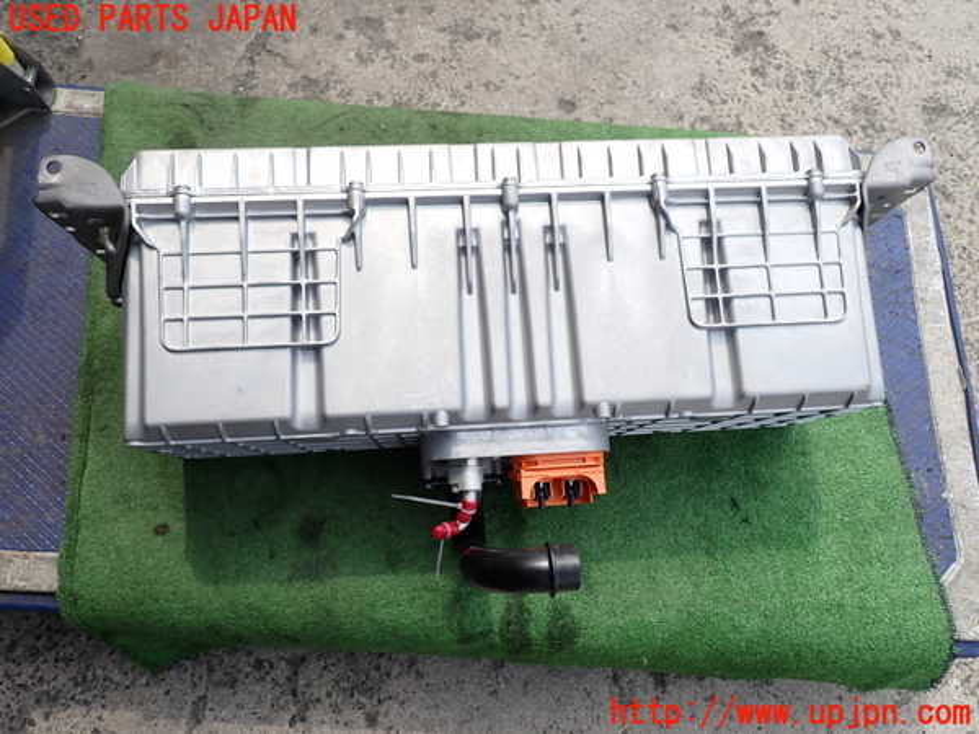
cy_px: 367
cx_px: 490
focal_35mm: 25
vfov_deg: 54.9
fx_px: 707
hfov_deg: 69.4
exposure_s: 1/800
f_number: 2.8
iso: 100
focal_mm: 4.5
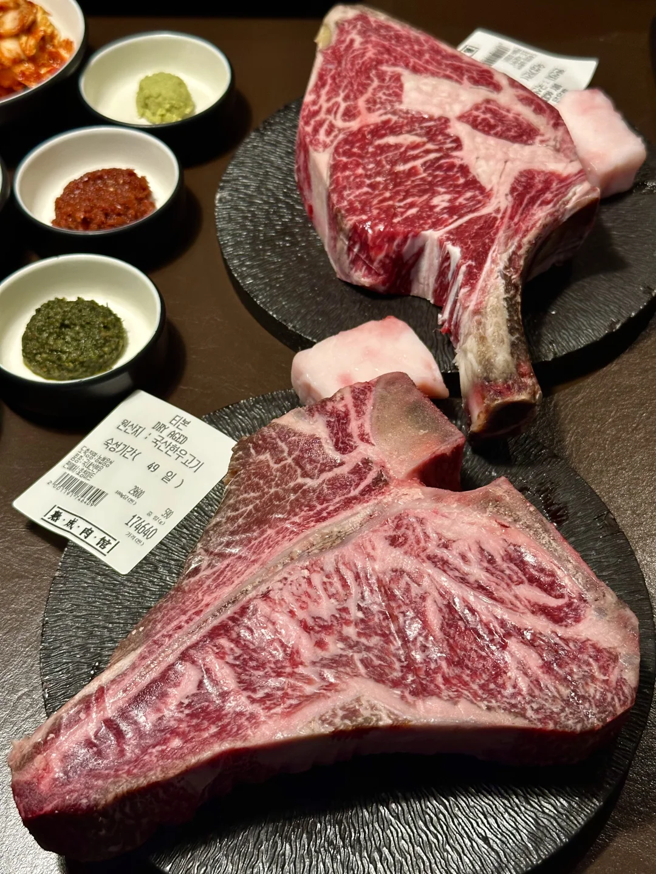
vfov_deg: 39.7
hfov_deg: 30.3
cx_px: 328
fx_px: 1213
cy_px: 437
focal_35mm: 48
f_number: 1.78
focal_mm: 6.86
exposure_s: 1/40
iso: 200
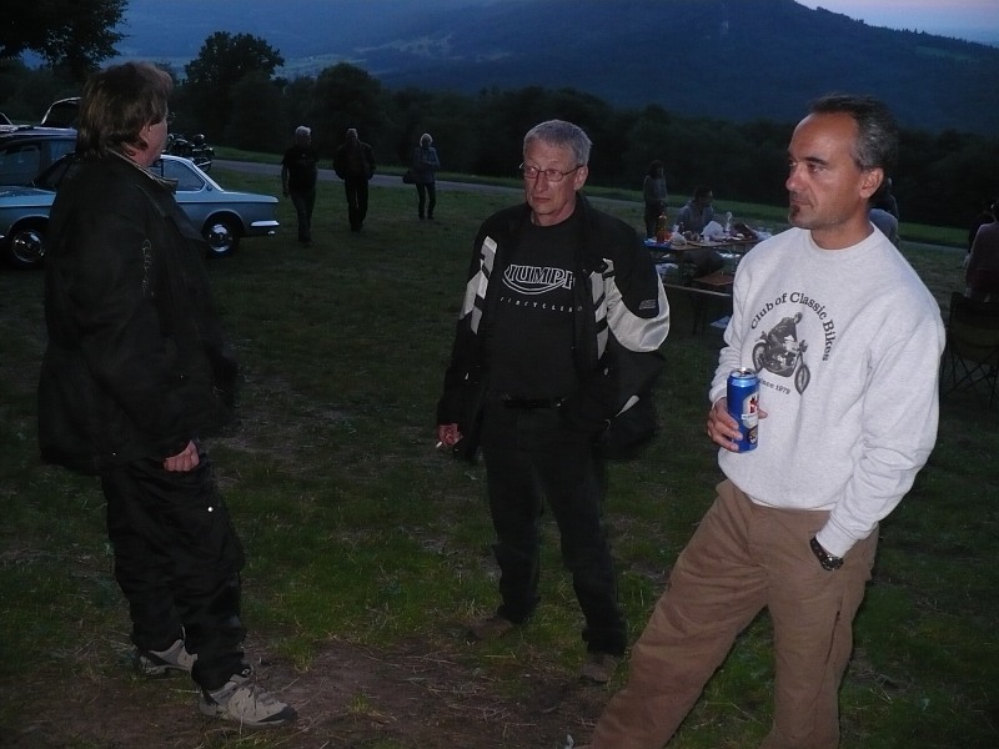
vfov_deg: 38.7
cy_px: 374
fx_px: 1068
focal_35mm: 37
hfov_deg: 50.1
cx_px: 500
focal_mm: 6.1
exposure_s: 1/30
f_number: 2.8
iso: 320
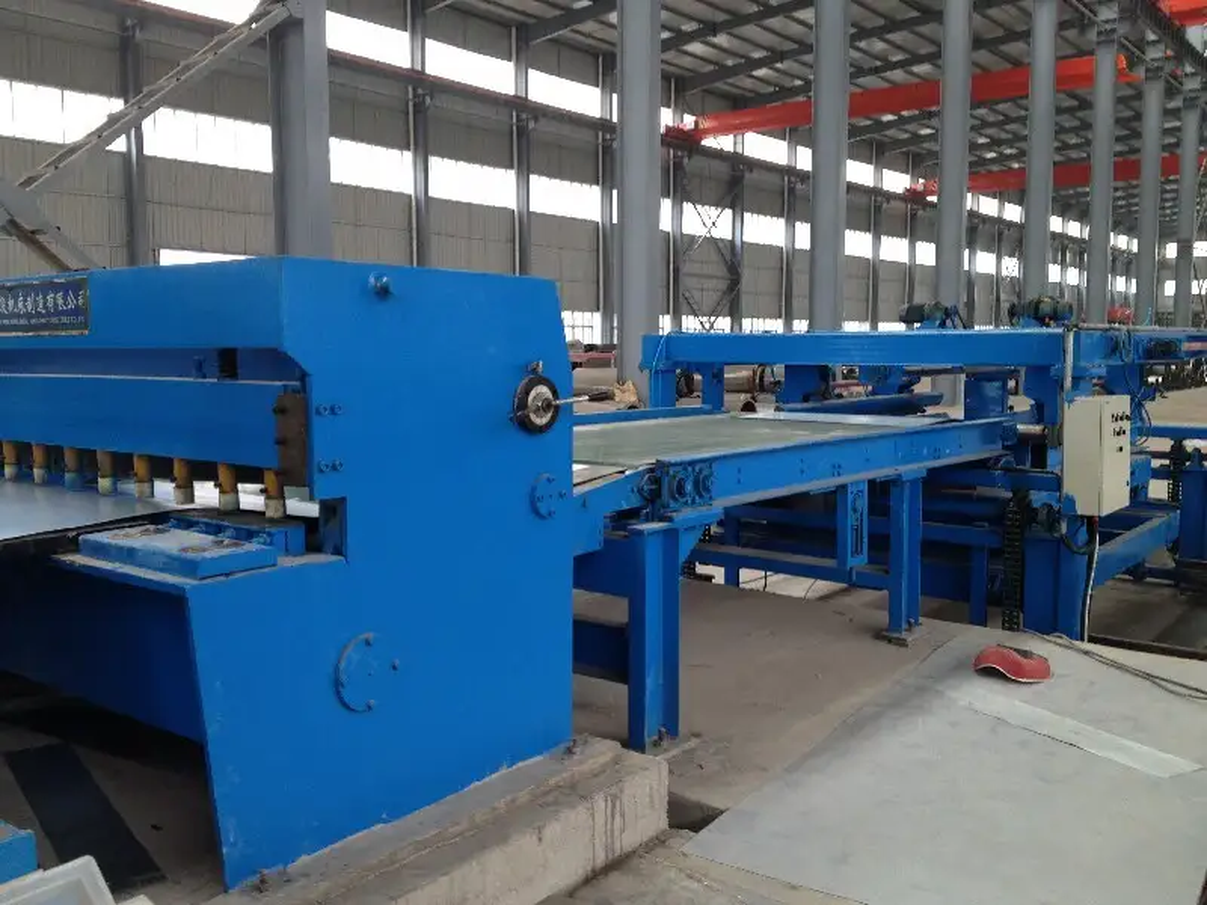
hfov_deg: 52.6
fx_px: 1220
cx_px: 604
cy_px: 452
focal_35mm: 35
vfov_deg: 40.7
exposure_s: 1/40
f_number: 2.4
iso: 50
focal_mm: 4.28
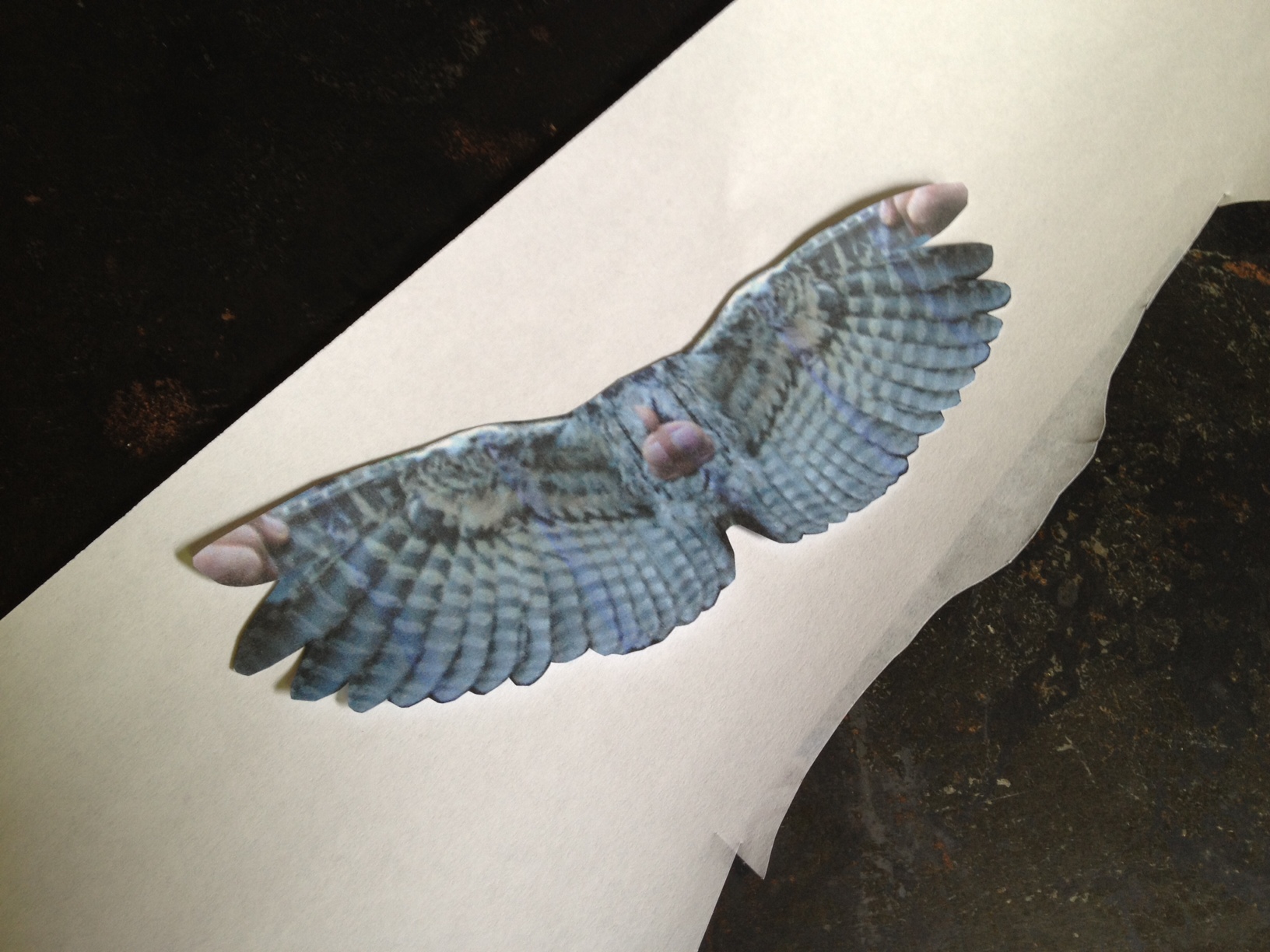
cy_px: 476
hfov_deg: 52.6
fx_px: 1284
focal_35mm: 35
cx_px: 635
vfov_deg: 40.7
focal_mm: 4.28
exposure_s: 1/20
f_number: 2.4
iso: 64
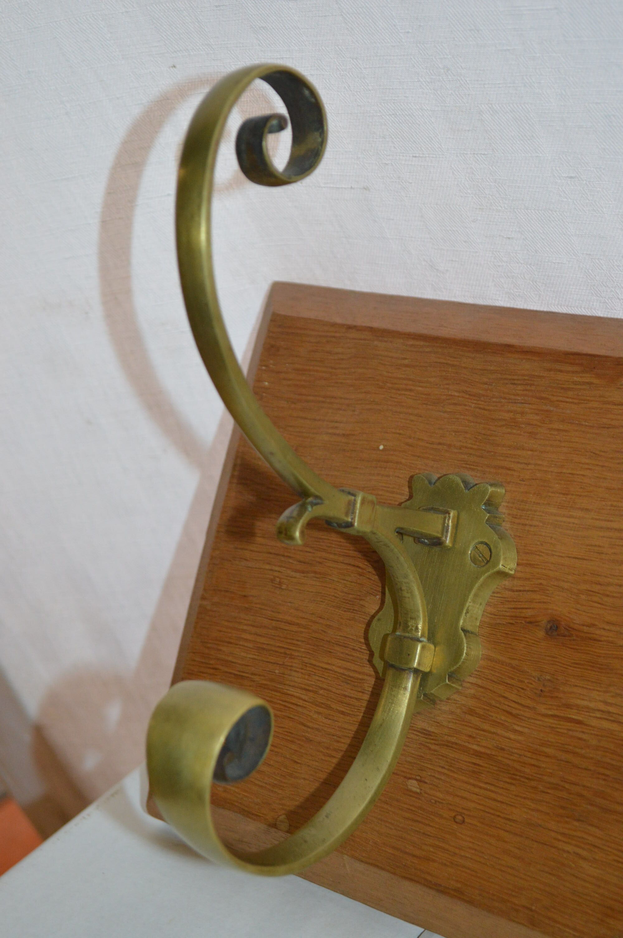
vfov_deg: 31.9
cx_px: 312
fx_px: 1638
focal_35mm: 63
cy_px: 469
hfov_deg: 21.5
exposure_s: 1/60
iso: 1100
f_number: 5.3
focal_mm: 42
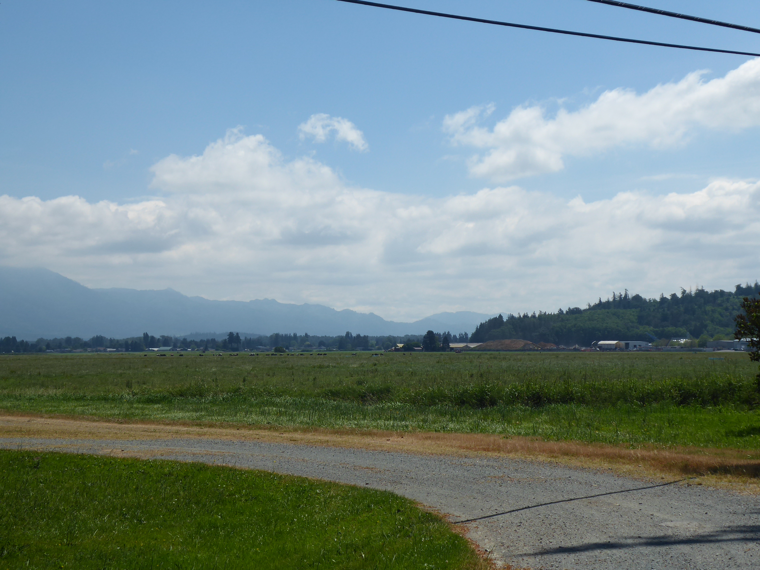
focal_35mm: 60
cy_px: 285
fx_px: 1317
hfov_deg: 32.2
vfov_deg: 24.4
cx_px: 380
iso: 80
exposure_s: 1/1000
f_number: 4.2
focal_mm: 10.3
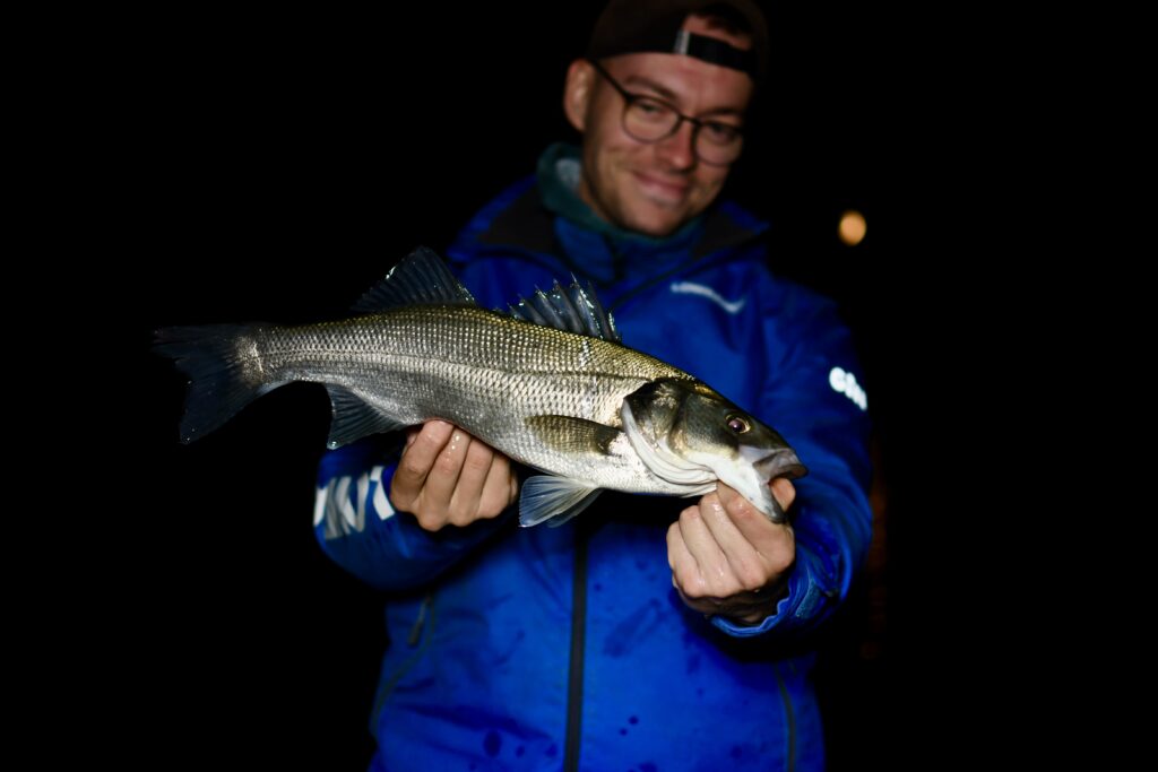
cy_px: 386
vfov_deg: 26.0
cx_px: 579
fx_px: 1673
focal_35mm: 52
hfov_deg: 38.2
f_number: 1.8
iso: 320
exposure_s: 1/50
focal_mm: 35
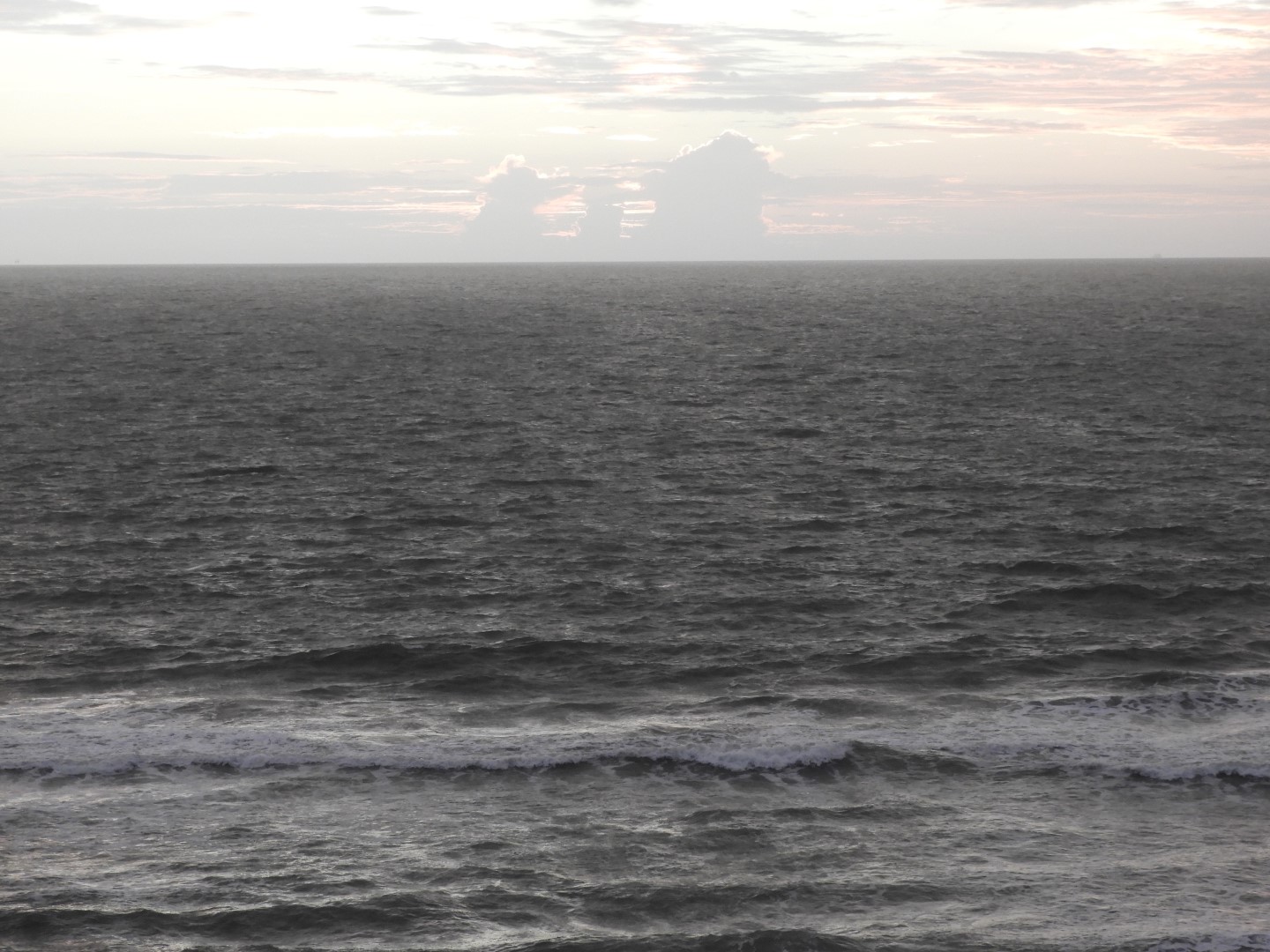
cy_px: 476
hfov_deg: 17.1
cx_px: 635
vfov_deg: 12.9
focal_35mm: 115
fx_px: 4219
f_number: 5
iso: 400
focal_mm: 20.6
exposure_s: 1/50
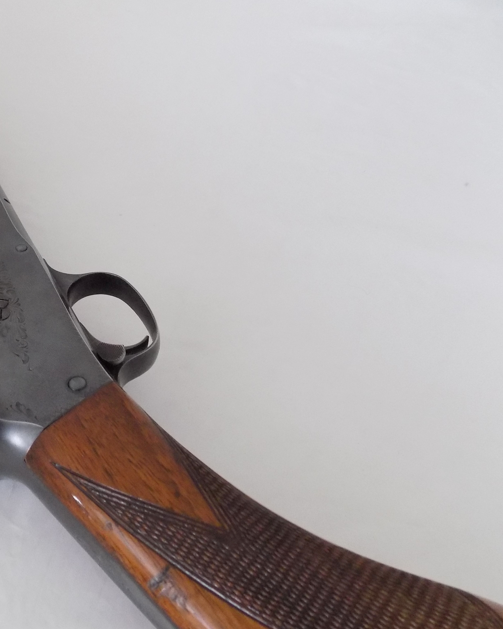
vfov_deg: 52.8
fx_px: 633
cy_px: 341
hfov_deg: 40.5
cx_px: 62
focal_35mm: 34
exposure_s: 1/30
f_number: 3.1
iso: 400
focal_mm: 4
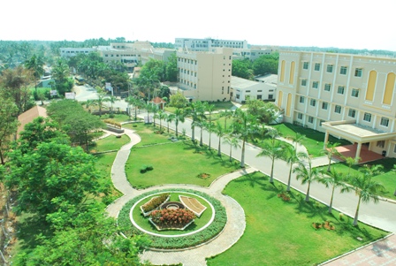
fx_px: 298
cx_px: 198
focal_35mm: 27
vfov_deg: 48.2
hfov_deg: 67.3
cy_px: 133
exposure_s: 1/125
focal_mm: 18
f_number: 13
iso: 200
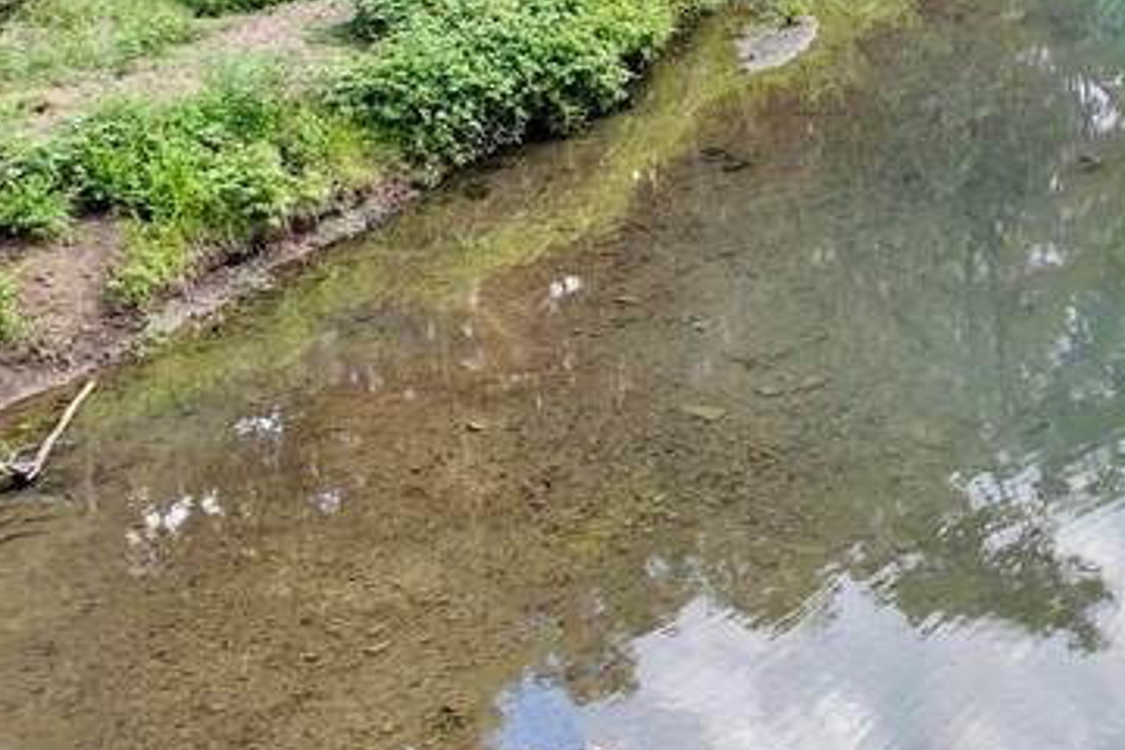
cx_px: 1500
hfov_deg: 24.5
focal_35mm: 71
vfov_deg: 18.4
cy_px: -86
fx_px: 2219
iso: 400
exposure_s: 1/200
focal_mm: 12.29
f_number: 2.8
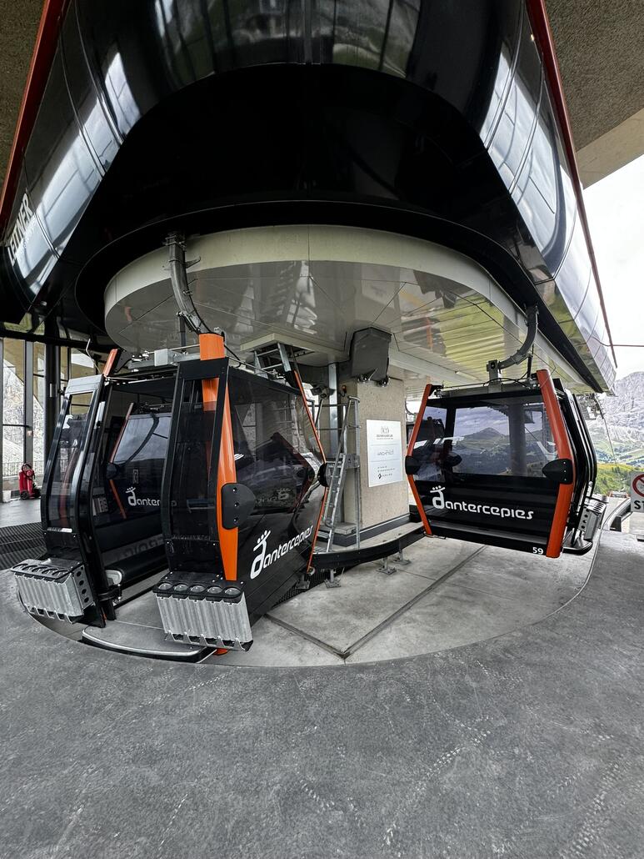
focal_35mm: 14
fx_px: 347
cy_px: 430
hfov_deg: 85.7
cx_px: 322
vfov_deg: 102.0
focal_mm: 2.22
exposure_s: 1/99
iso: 80
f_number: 2.2
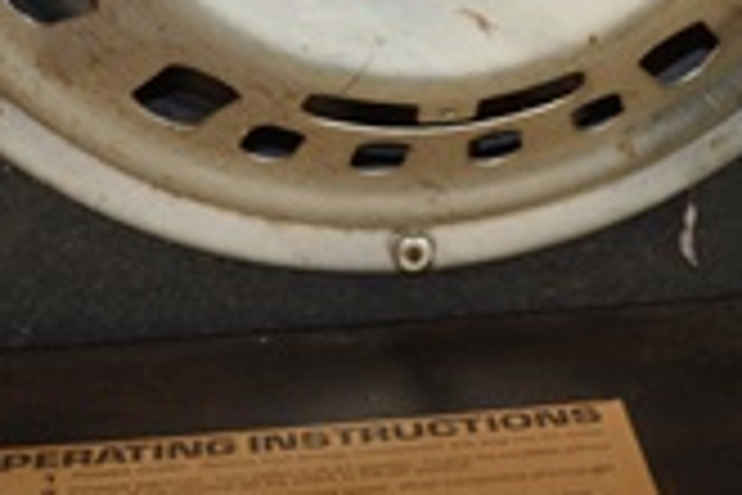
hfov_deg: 18.6
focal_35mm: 109
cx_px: 558
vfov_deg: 11.7
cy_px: -364
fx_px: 2246
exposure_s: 1/60
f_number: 3.8
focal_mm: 20
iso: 360
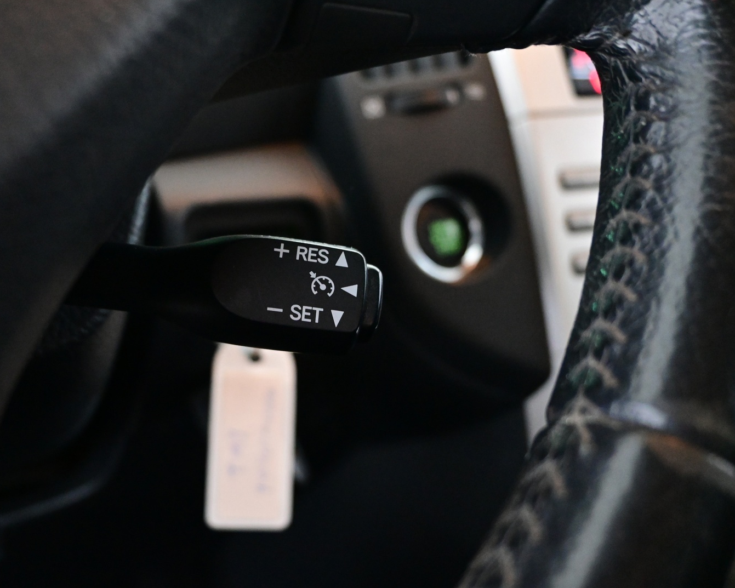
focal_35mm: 34
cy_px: 294
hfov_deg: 52.5
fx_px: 740
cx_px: 297
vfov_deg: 43.4
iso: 5600
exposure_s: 1/30
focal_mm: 20
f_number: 3.8
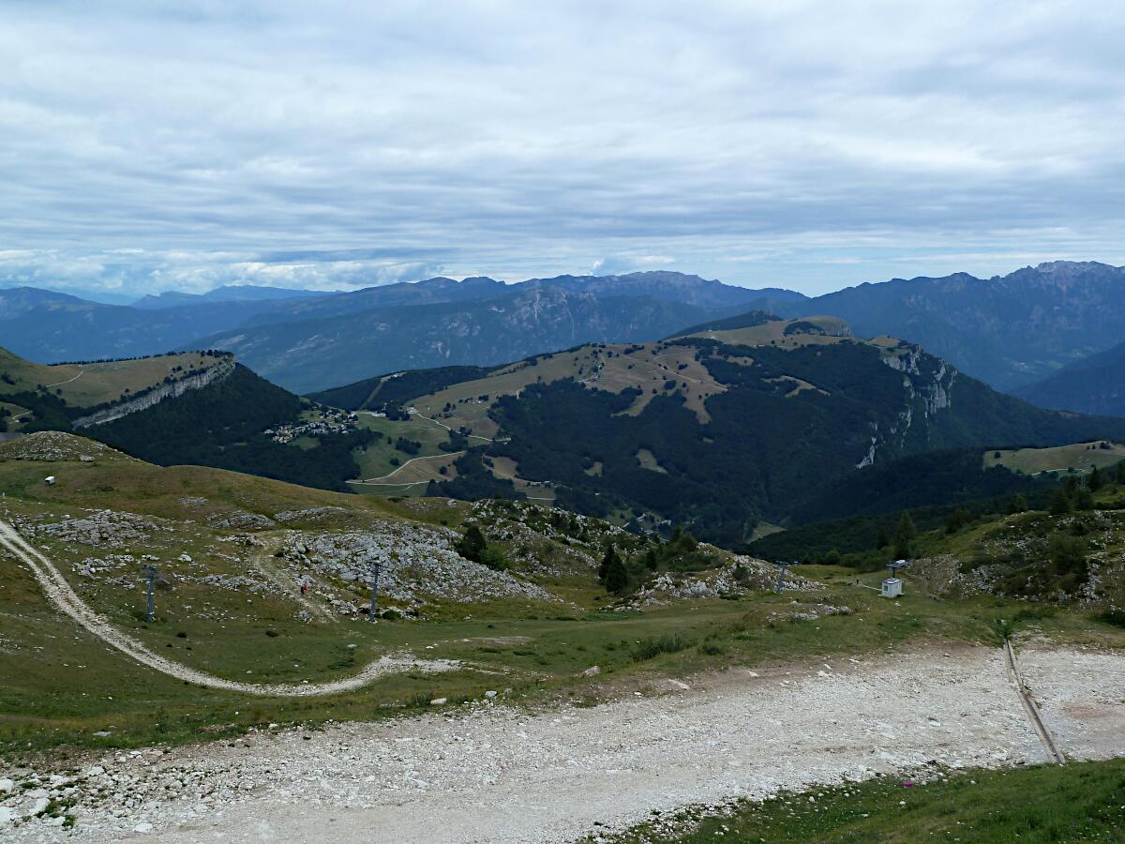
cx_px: 562
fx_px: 1040
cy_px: 422
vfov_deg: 44.2
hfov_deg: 56.8
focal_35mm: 32
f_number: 5
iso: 80
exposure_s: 1/500
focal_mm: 5.3
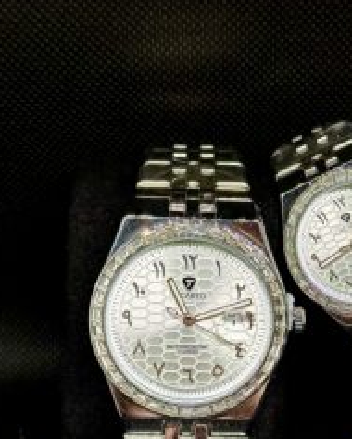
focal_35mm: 79
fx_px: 1027
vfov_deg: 24.0
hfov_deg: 19.3
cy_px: 291
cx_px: 265
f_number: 1.78
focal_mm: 6.86
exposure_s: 1/121
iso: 64
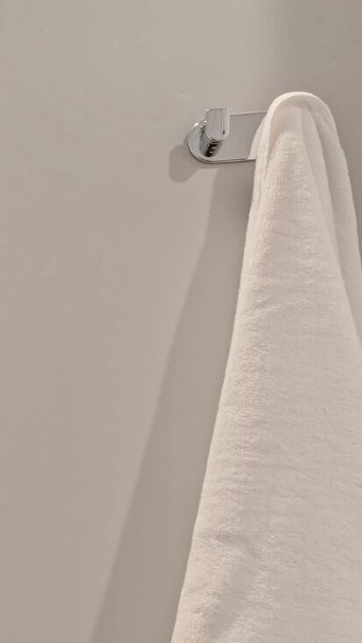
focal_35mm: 60
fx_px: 1028
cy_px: 418
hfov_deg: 16.4
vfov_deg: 34.5
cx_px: -307
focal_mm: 24.5
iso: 200
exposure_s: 1/2
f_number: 9
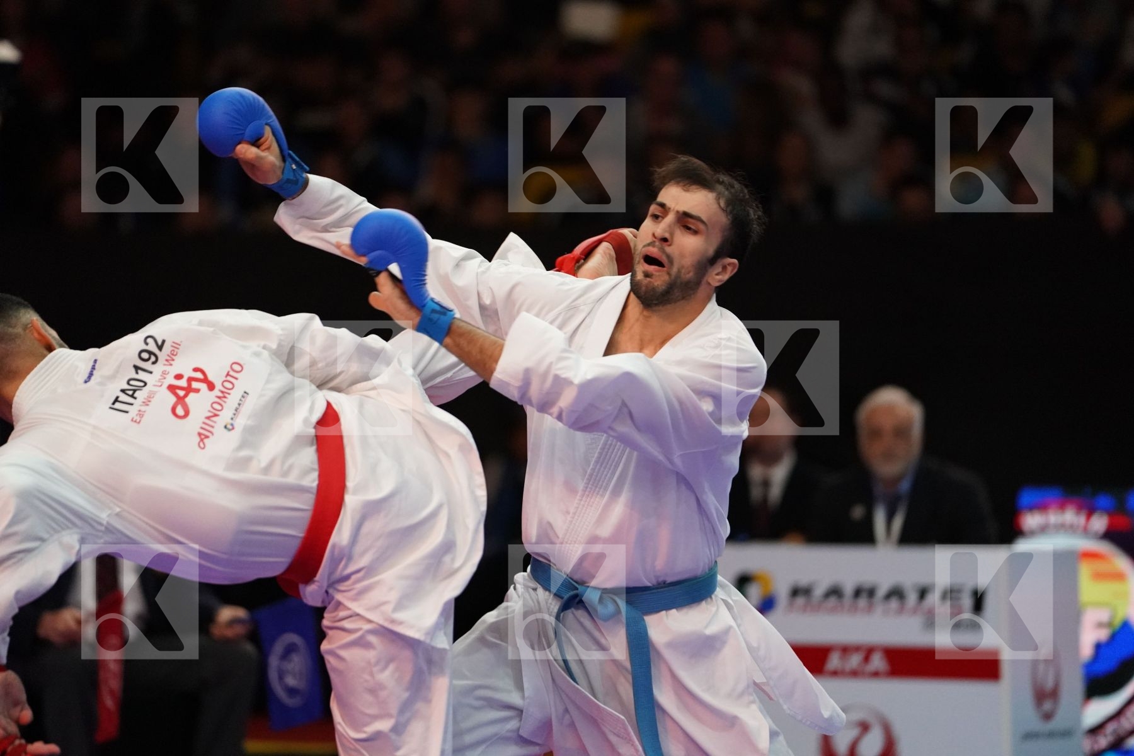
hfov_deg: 10.4
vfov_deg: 6.9
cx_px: 567
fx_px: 6237
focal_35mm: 198
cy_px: 378
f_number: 2.8
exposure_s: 1/1000
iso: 6400
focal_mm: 198
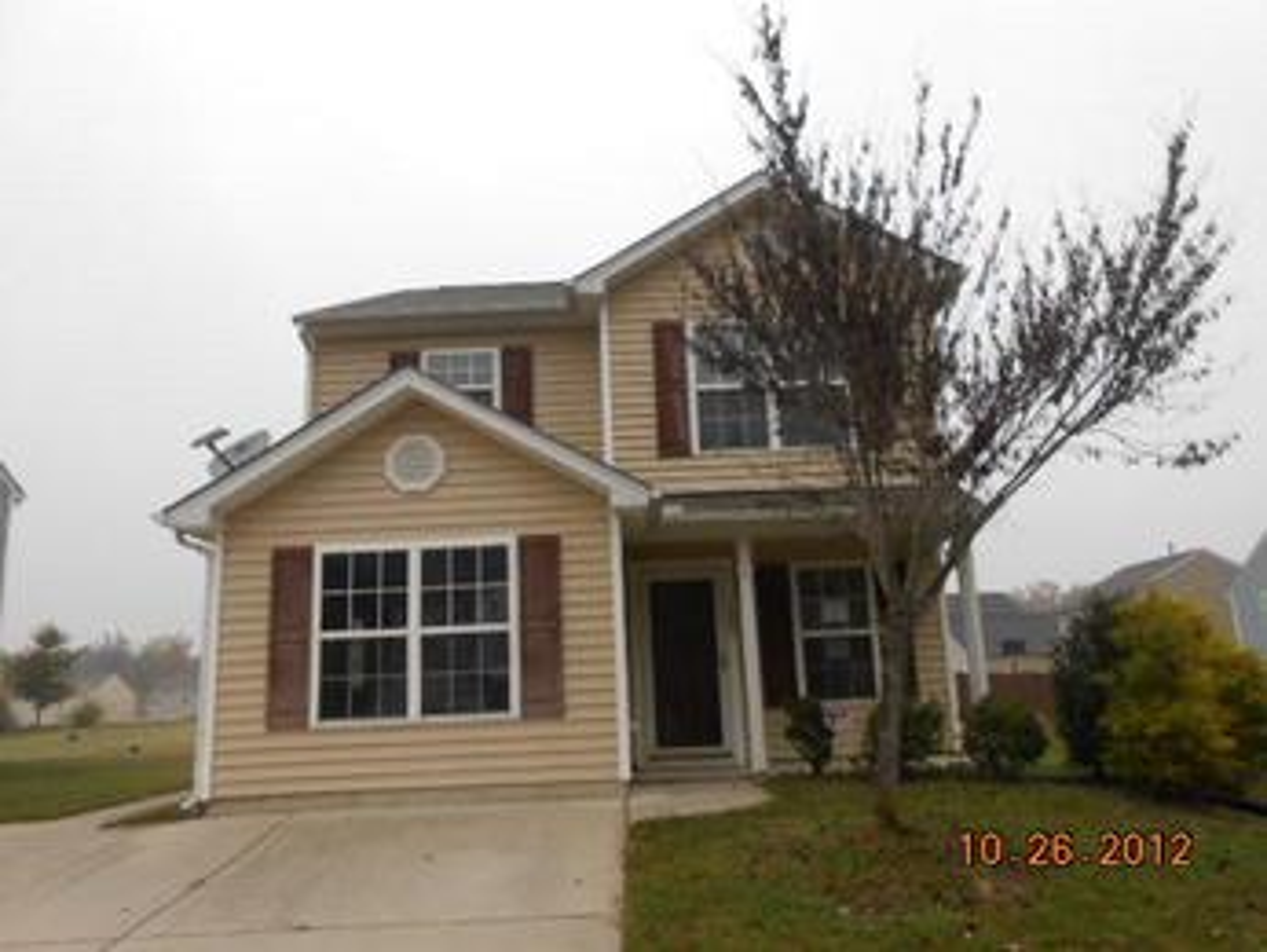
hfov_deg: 67.3
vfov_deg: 53.1
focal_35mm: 26
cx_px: 634
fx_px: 952
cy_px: 476
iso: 250
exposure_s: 1/250
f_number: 3.5
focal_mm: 4.6
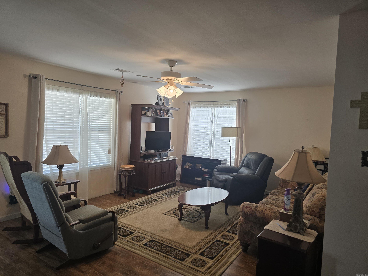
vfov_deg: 58.9
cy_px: 138
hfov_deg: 73.9
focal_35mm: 23
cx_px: 184
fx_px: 245
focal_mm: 6.3
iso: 160
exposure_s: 1/120
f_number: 1.7
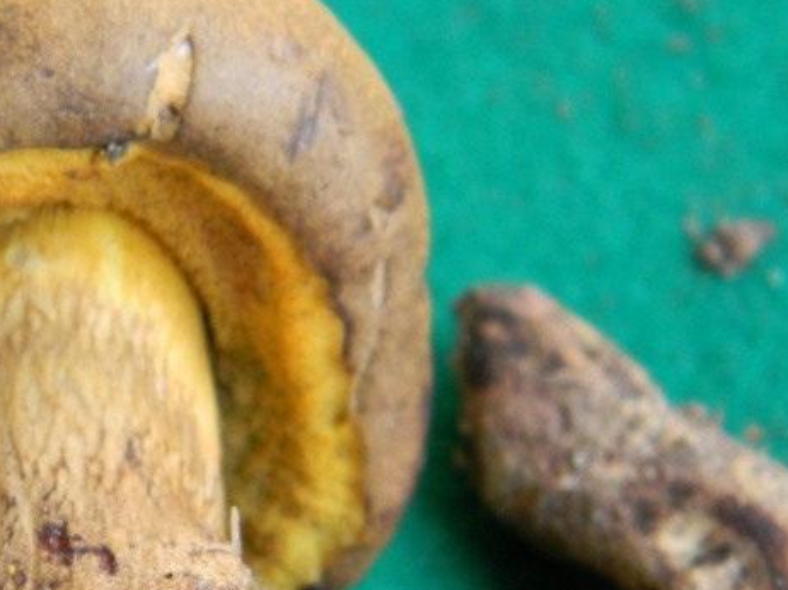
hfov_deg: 10.8
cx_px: 167
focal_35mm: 182
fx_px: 4141
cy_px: 418
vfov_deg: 8.1
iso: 195
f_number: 4.7
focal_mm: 19
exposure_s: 1/30
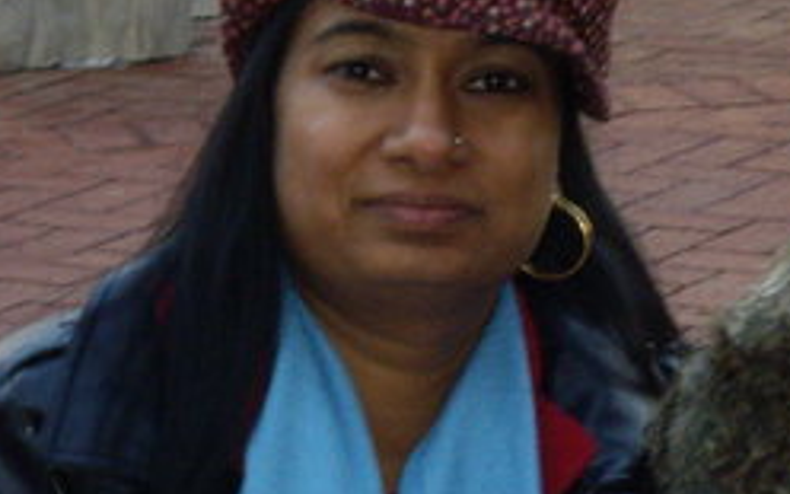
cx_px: 583
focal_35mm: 312
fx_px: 6717
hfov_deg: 6.7
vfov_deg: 4.2
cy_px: 325
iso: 200
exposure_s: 1/125
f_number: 5.2
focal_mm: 18.6
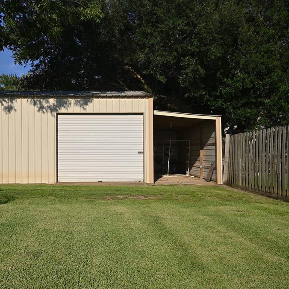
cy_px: 145
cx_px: 101
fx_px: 425
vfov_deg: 37.6
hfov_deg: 37.2
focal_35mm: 45
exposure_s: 1/100
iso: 100
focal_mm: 35
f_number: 20
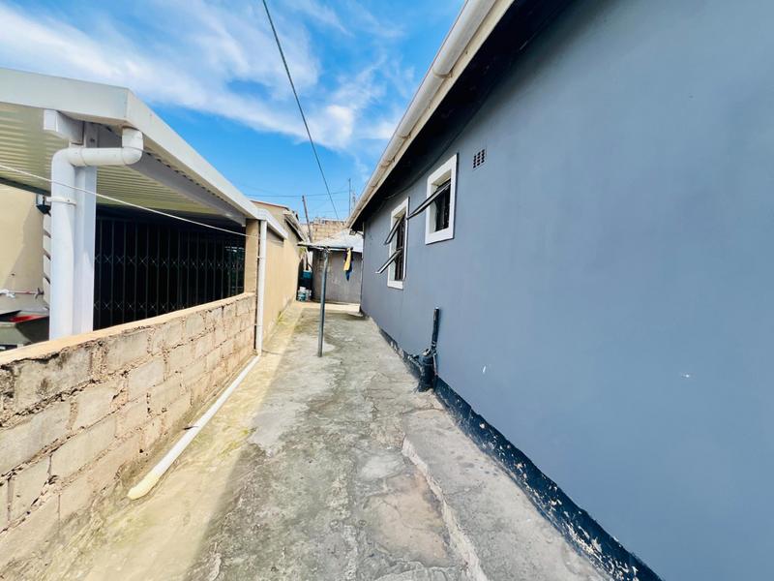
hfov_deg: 106.2
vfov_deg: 89.9
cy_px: 290
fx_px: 291
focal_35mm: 13
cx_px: 387
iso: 32
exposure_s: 1/686
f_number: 1.8
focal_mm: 1.57
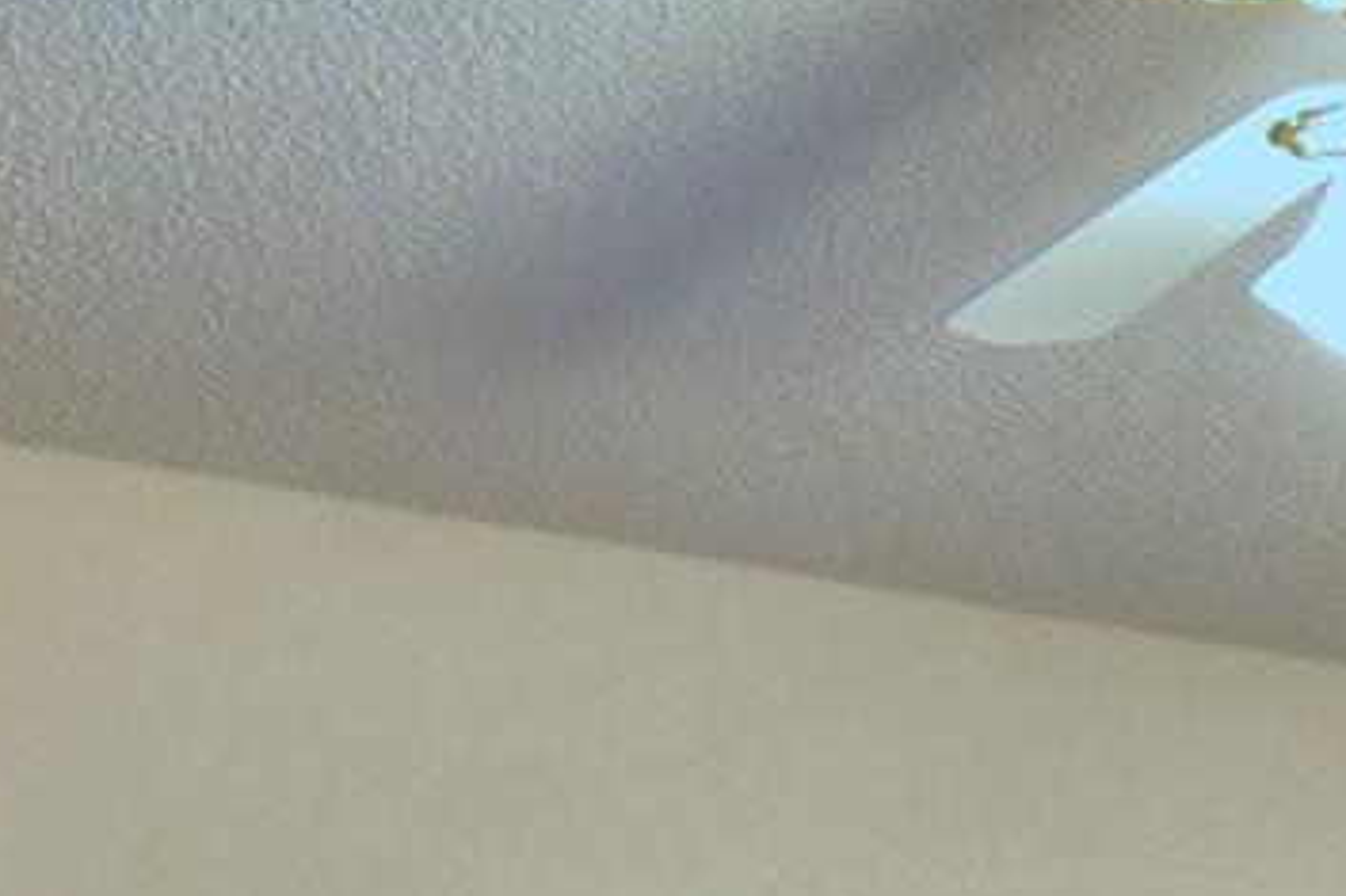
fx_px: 2541
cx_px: 1540
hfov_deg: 26.8
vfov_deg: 17.7
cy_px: 1395
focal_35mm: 68
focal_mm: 10
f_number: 4.5
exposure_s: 1/30
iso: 400
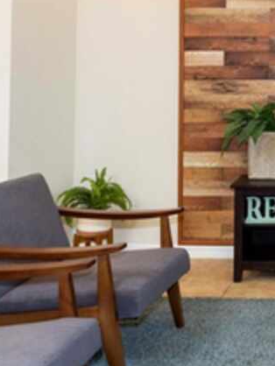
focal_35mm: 50
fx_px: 529
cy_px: 116
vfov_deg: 37.7
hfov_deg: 24.7
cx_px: 374
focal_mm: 17
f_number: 13
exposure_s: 1/25
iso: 1250
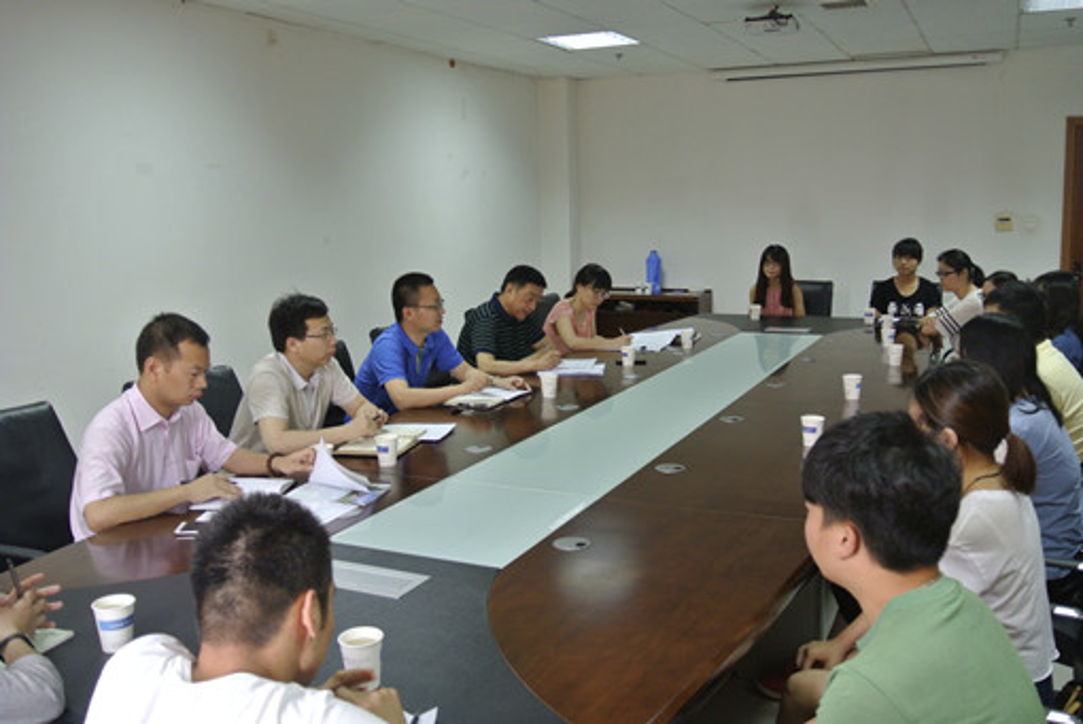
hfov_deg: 58.7
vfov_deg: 41.2
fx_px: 963
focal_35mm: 32
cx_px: 542
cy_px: 362
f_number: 3.8
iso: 500
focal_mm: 12.2
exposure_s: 1/30
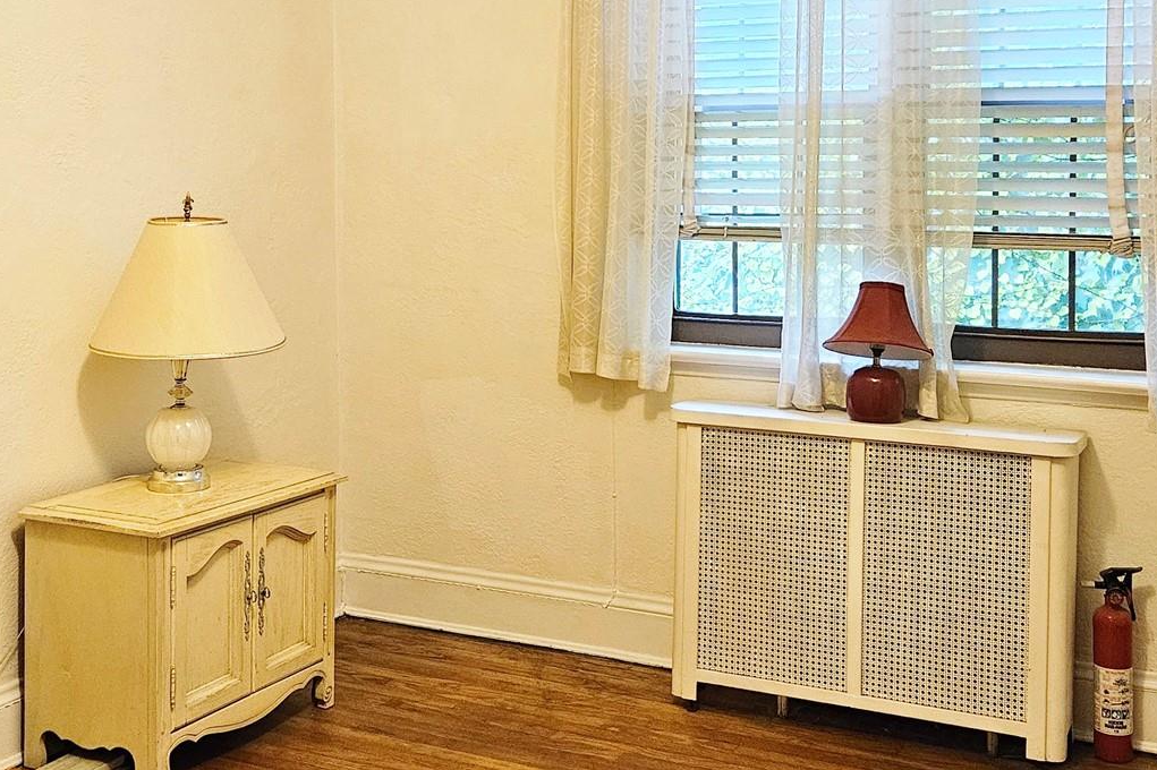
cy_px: 209
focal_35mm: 48
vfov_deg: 27.7
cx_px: 538
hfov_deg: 41.1
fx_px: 1542
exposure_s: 1/60
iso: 640
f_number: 1.8
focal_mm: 5.4
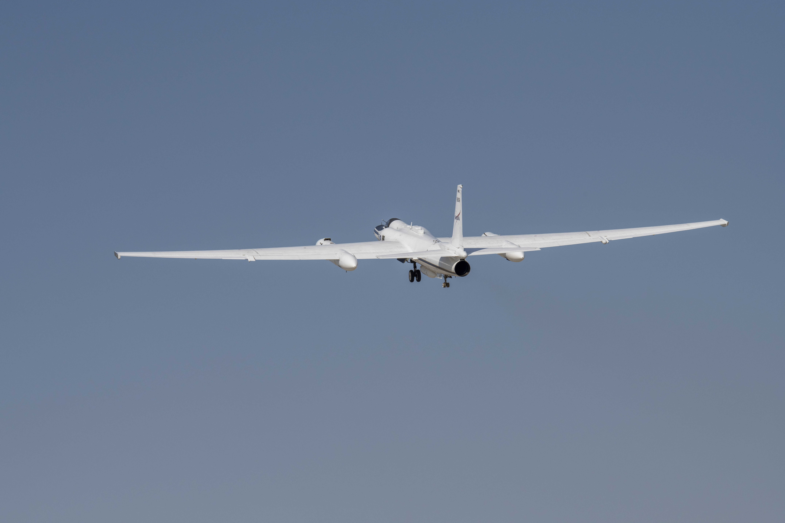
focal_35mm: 195
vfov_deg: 7.0
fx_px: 4252
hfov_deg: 10.5
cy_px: 262
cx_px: 392
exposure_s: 1/2000
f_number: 13
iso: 320
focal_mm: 195
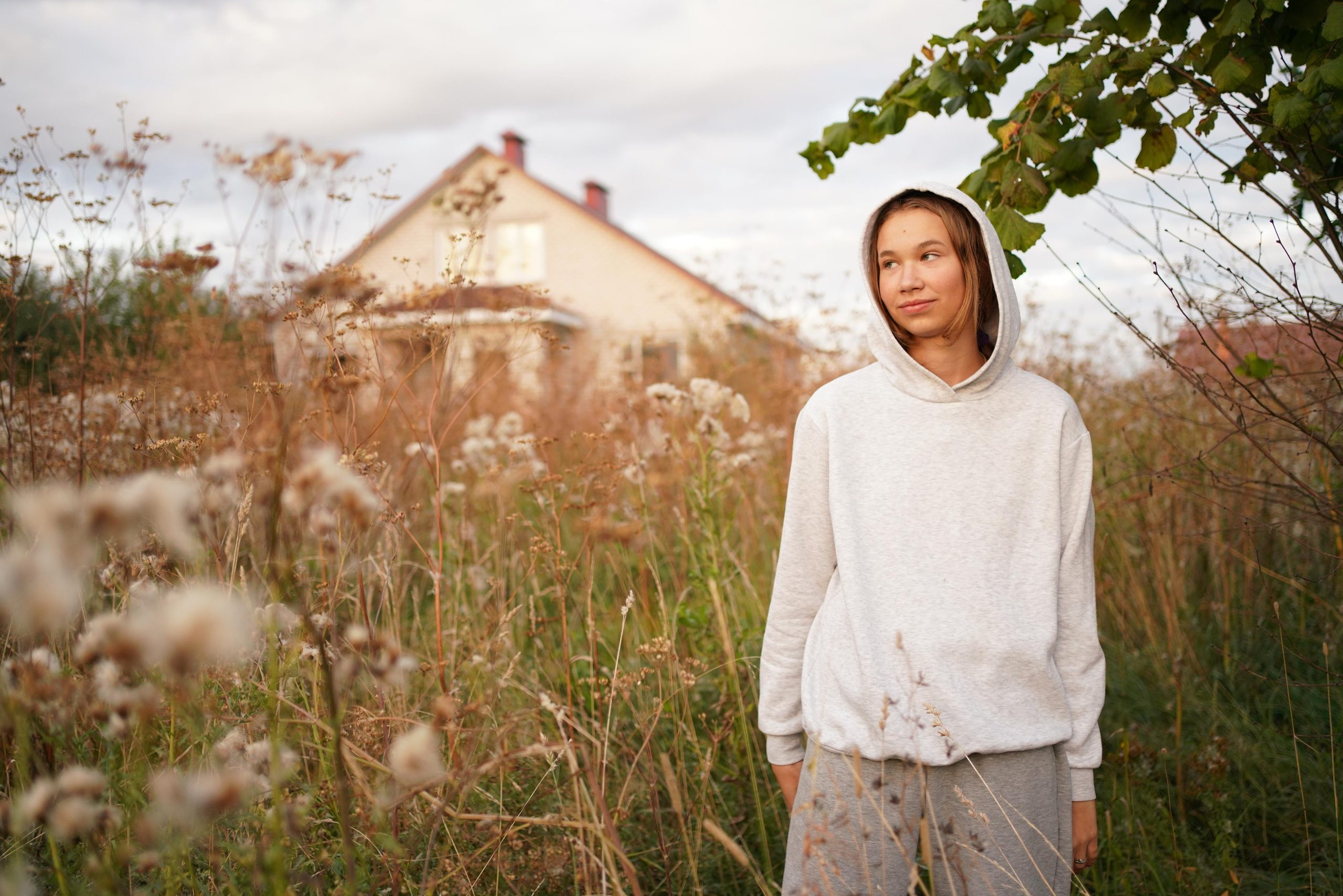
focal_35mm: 35
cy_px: 448
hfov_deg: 54.4
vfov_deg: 37.9
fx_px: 1306
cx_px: 672
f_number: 2.2
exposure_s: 1/640
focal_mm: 35
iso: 640
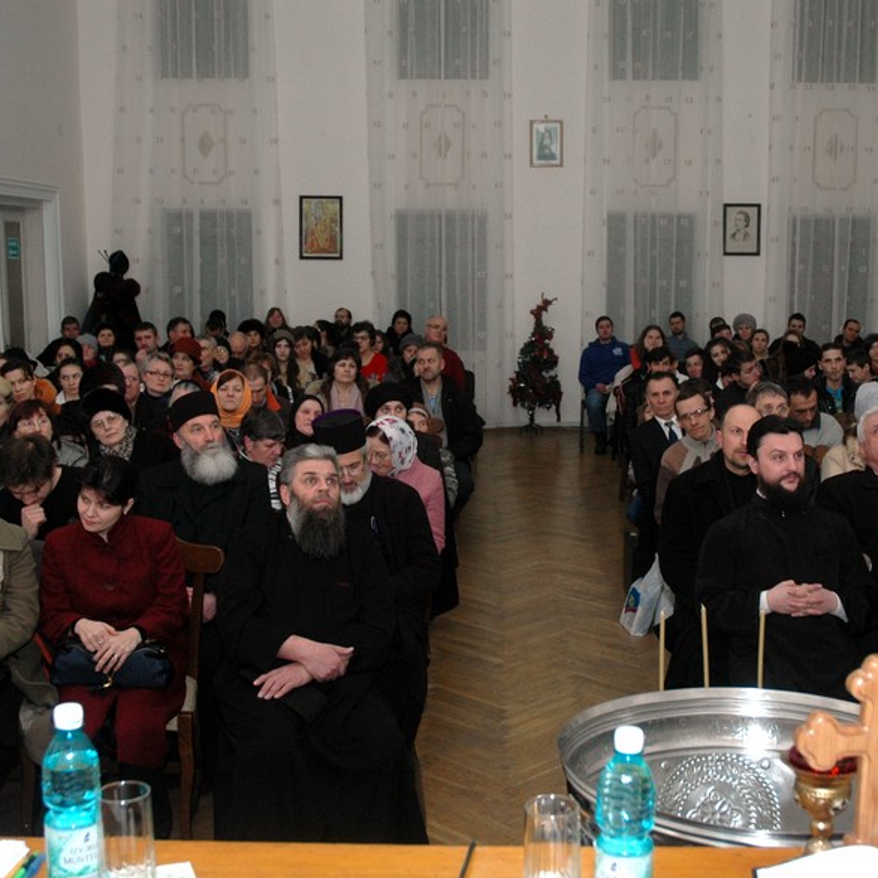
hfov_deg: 36.0
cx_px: 497
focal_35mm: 47
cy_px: 446
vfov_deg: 36.1
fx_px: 1349
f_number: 4.5
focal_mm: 24
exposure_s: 1/60
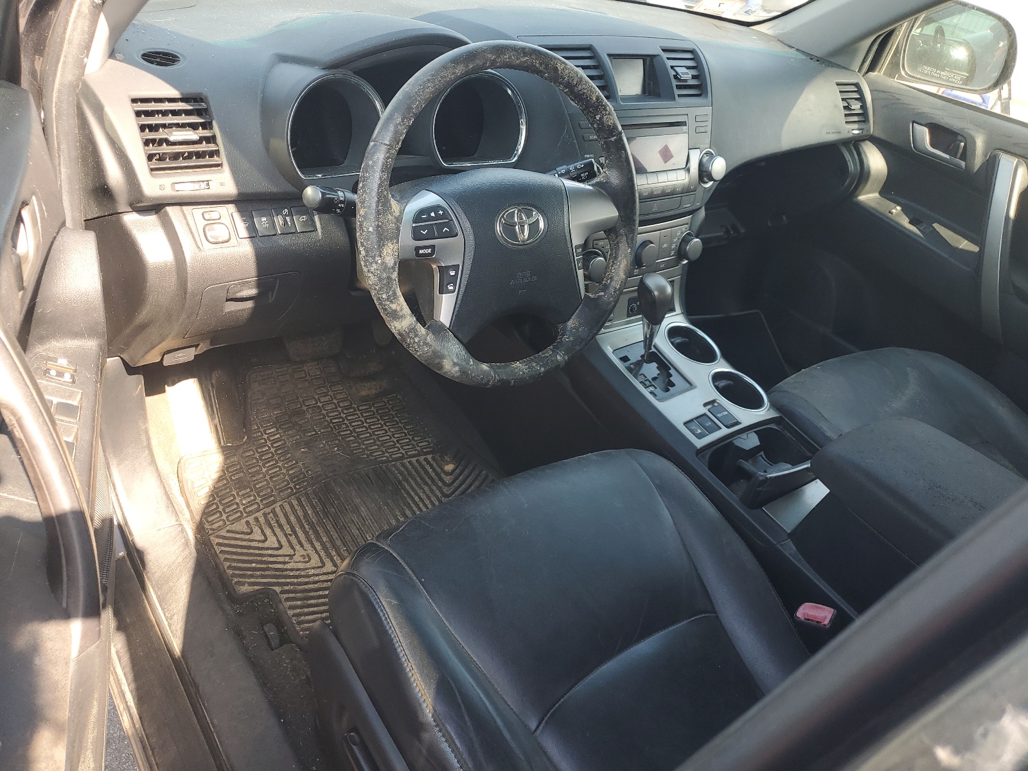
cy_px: 386
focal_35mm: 26
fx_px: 772
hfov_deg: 67.3
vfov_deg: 53.1
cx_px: 514
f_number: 1.5
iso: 50
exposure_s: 1/189
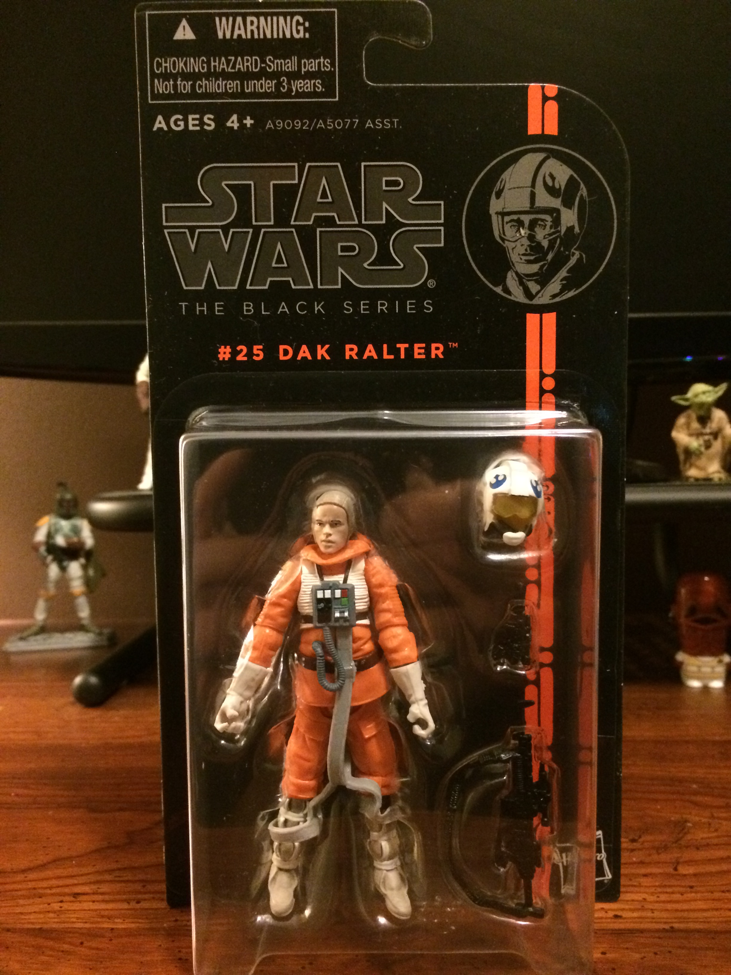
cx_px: 366
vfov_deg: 61.7
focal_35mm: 29
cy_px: 488
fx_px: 817
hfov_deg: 48.2
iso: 500
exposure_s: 1/15
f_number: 2.2
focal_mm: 4.15
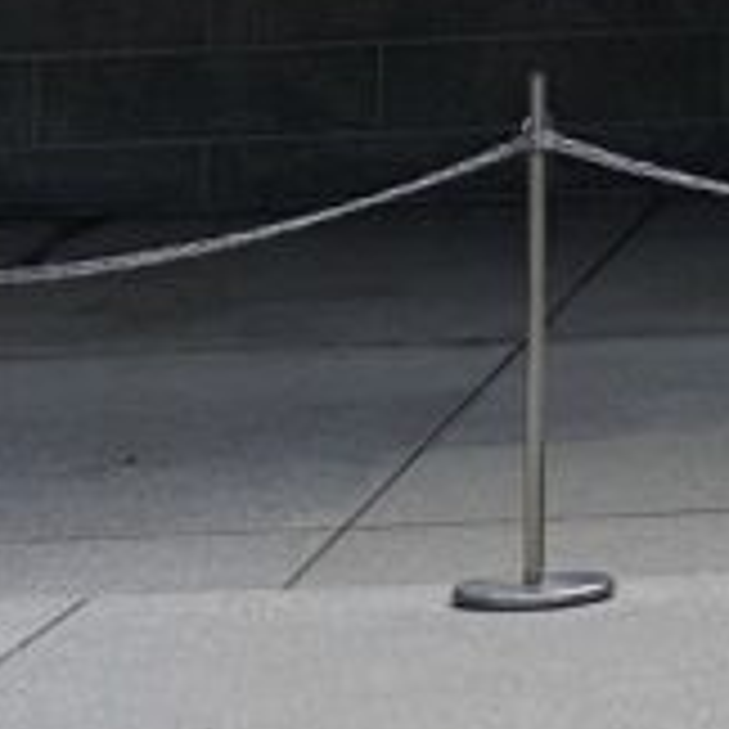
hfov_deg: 5.8
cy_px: -1359
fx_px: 6910
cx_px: 1688
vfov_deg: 5.7
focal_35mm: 290
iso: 20
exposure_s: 1/4348
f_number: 2
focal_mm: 6
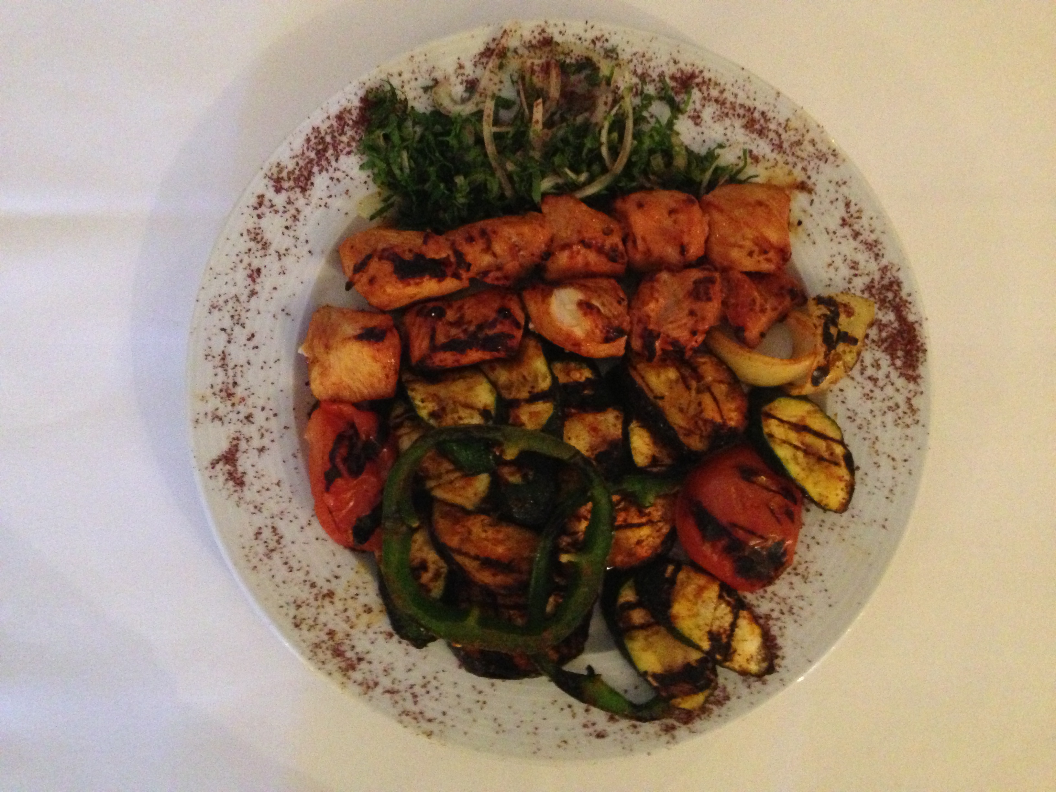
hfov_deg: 55.4
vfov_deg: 42.9
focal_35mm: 33
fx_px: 1007
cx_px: 528
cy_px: 396
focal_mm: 4.13
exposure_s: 1/15
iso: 800
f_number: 2.4
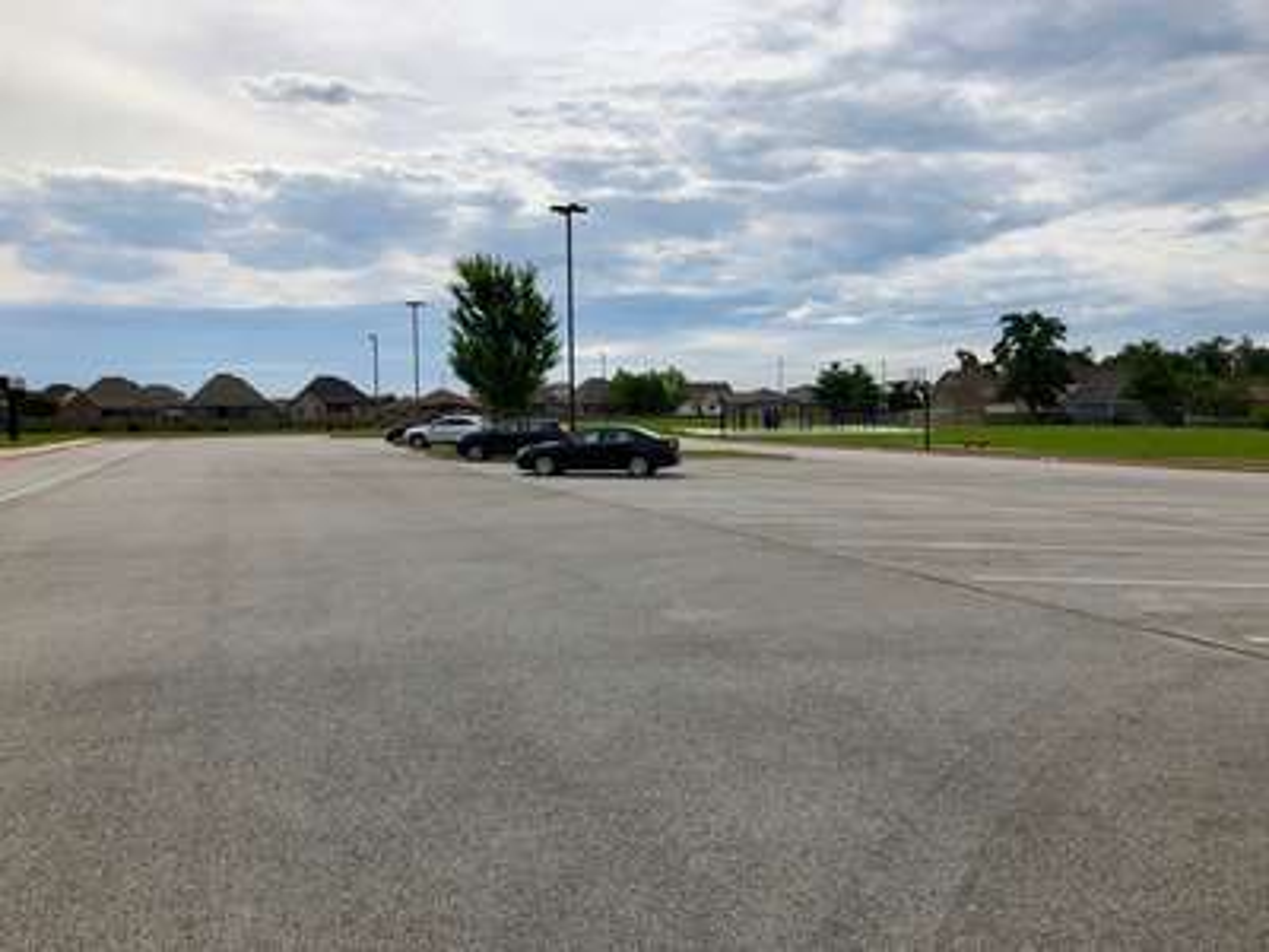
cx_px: 634
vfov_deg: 49.7
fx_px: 1026
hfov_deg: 63.4
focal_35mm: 28
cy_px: 476
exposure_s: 1/4000
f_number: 1.8
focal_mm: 4
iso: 20
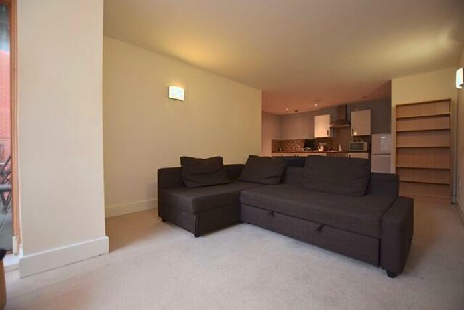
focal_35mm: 15
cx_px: 232
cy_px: 155
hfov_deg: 100.4
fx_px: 193
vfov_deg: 77.4
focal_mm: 10
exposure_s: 1/60
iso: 800
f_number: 3.5
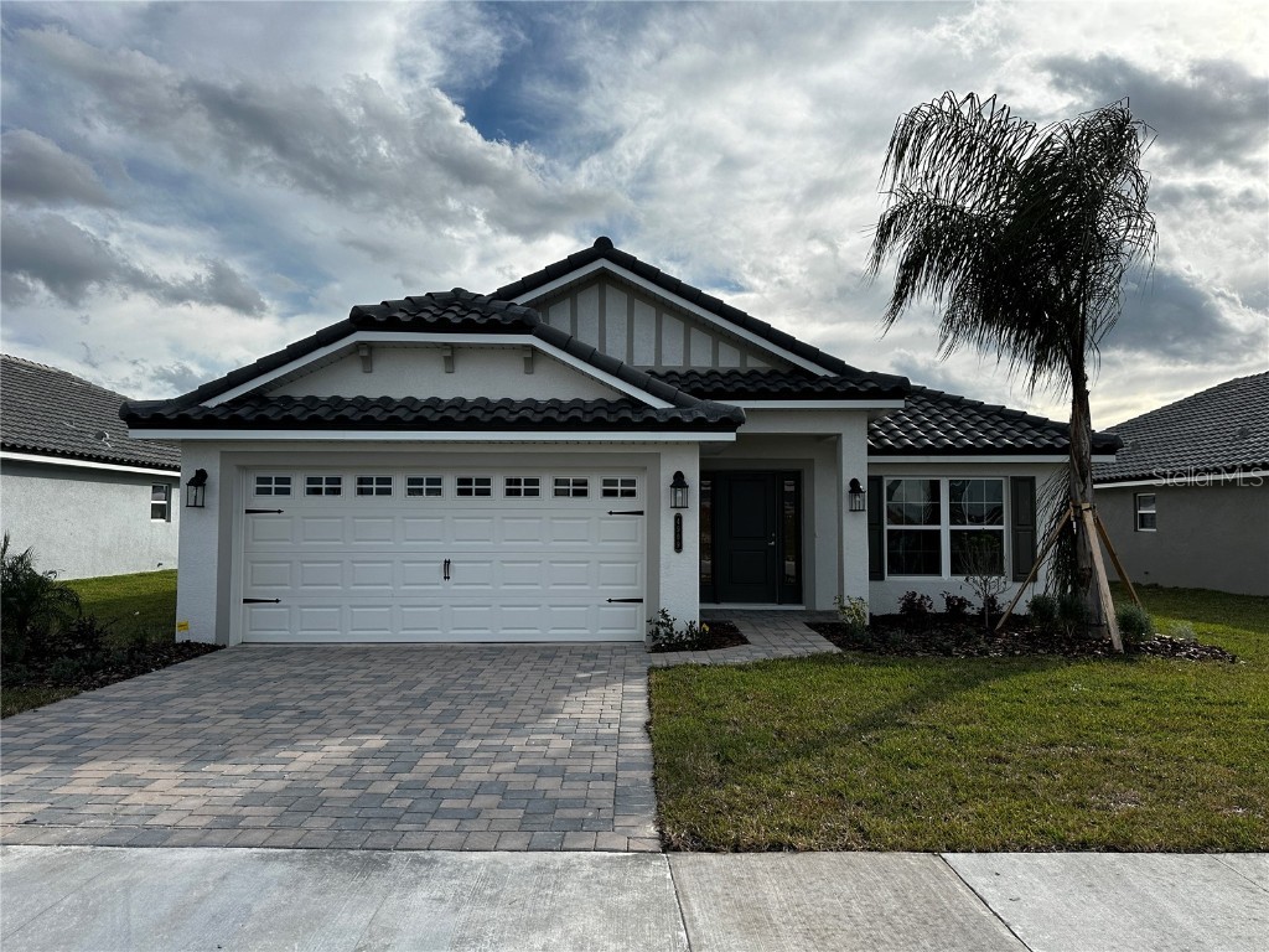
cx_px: 634
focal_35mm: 24
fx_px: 880
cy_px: 476
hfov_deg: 71.6
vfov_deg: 56.8
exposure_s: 1/5525
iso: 80
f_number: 1.78
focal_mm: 6.86
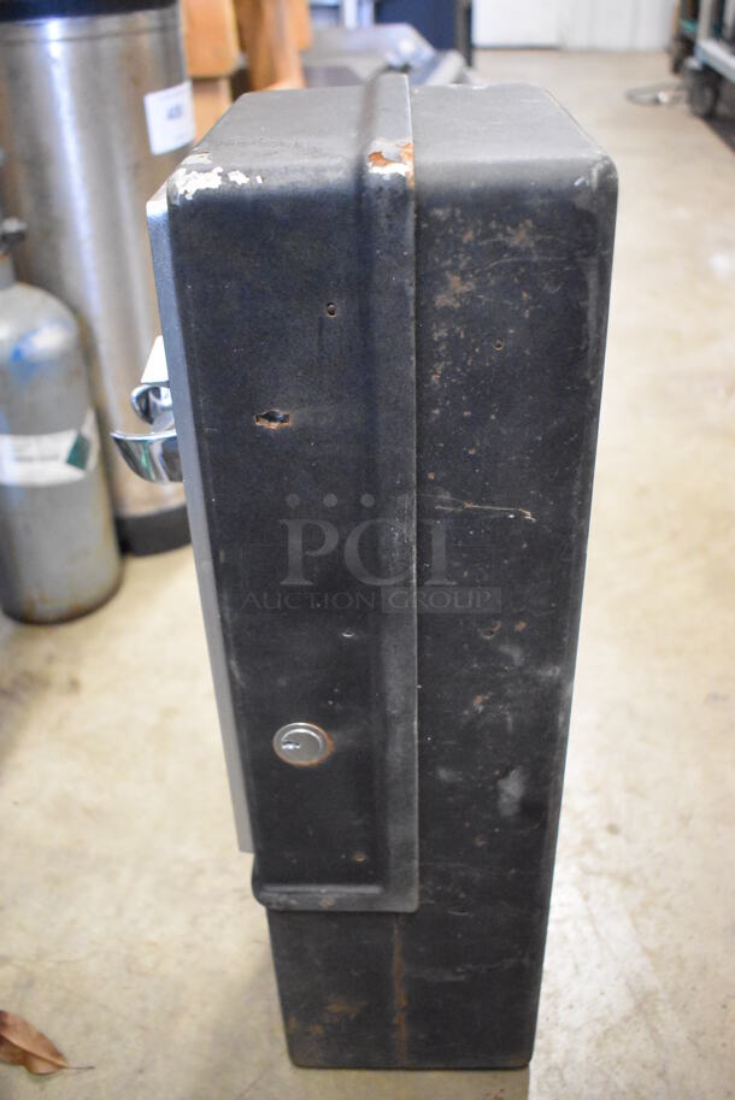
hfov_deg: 40.0
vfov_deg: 57.2
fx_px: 1009
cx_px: 368
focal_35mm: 33
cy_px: 550
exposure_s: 1/125
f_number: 3.8
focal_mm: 22
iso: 11400
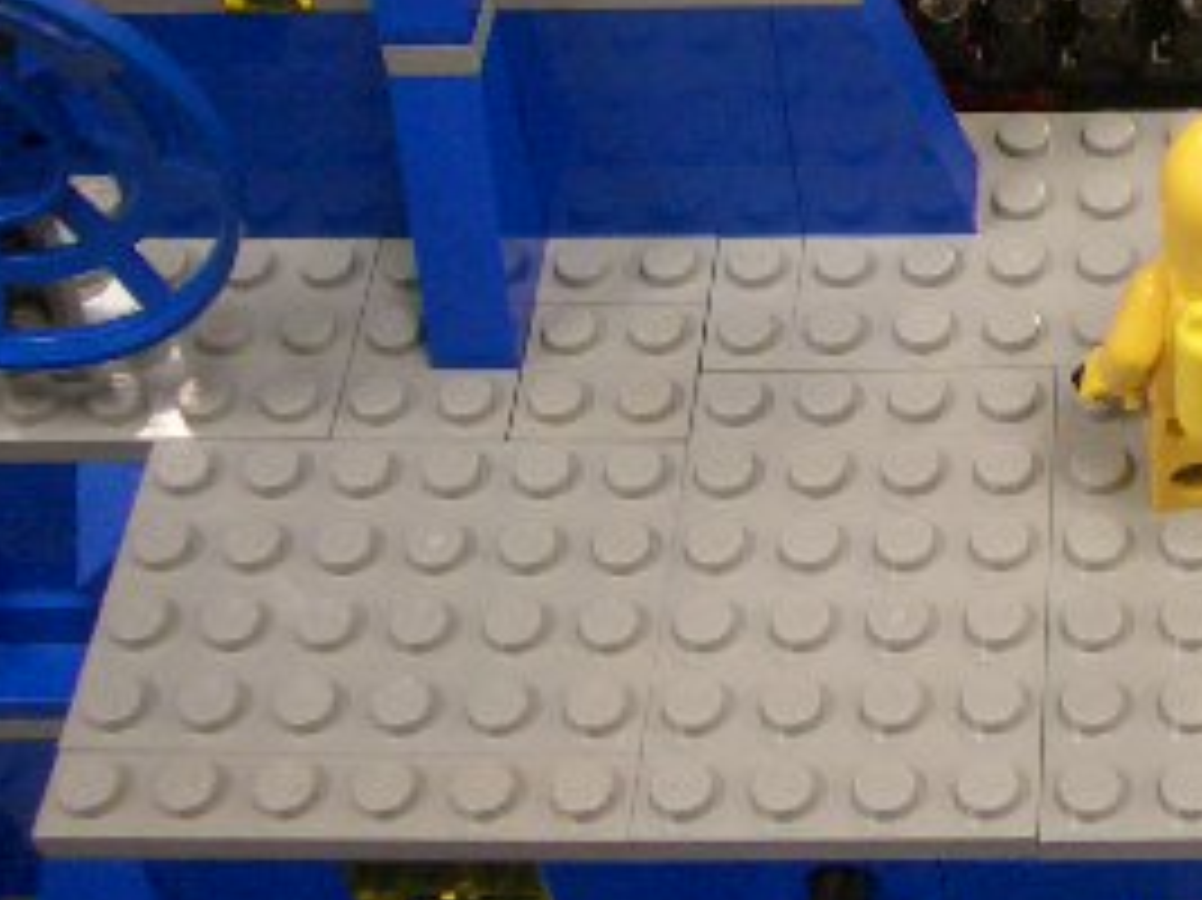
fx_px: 2915
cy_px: -50
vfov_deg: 17.1
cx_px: 1333
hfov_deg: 22.0
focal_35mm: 84
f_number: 2.6
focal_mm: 5.8
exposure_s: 1/80
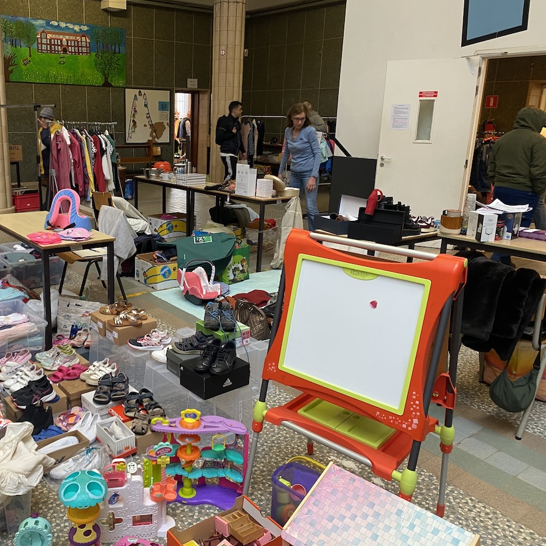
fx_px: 553
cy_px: 271
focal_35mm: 31
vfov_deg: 52.5
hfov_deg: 51.7
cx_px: 191
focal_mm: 4.25
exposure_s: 1/50
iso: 160
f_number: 1.8
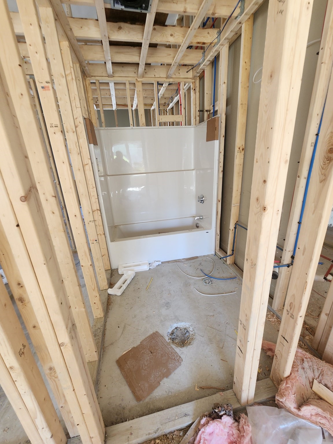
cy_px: 222
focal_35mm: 13
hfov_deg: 89.9
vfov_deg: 106.2
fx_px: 167
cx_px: 166
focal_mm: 2.2
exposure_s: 1/60
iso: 200
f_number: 2.2
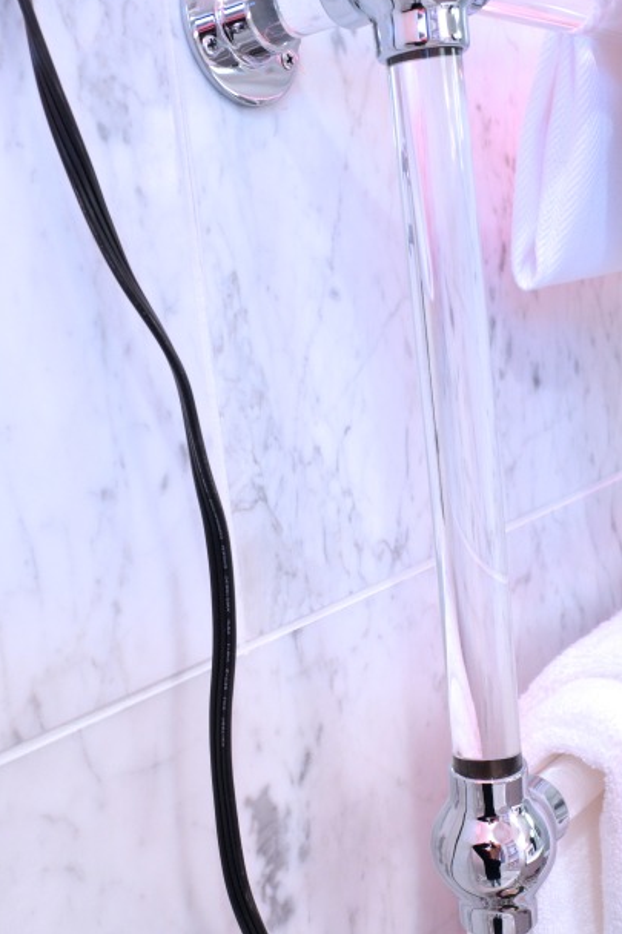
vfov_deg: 47.4
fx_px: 1063
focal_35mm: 41
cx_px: 236
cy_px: 490
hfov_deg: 32.5
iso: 800
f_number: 7.1
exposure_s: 1/10
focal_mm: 18
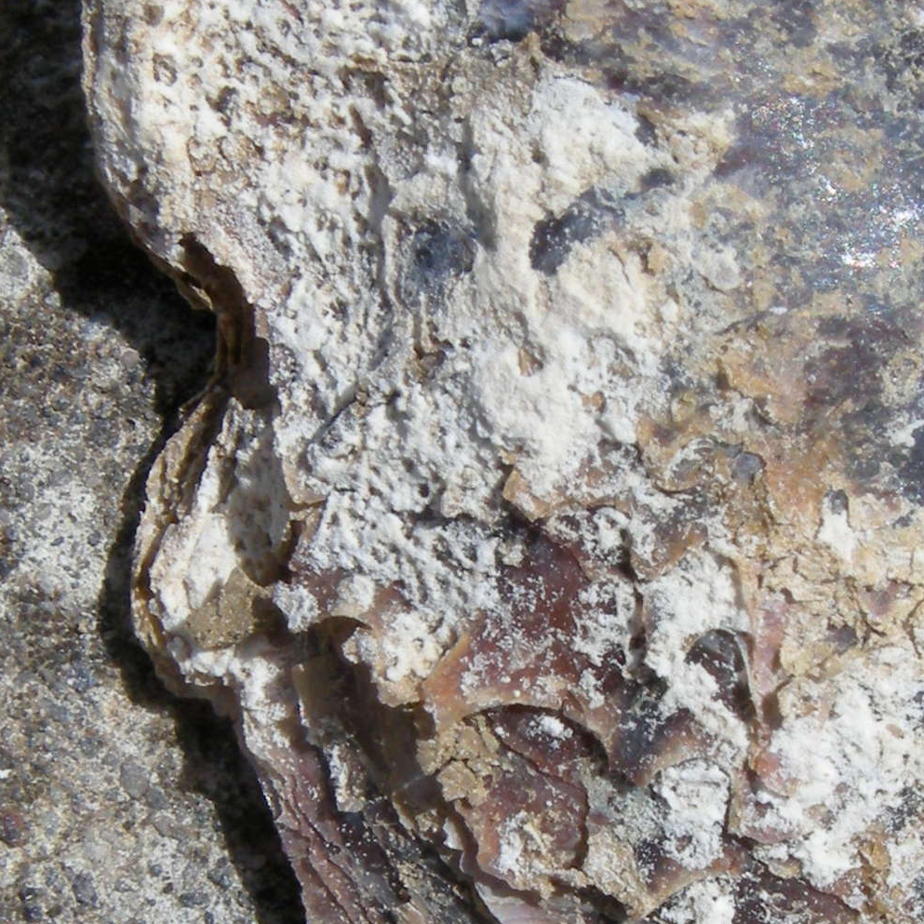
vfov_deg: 21.6
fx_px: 2416
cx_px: 781
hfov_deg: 21.3
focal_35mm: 80
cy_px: 566
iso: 64
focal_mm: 7.5
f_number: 6.8
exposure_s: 1/285
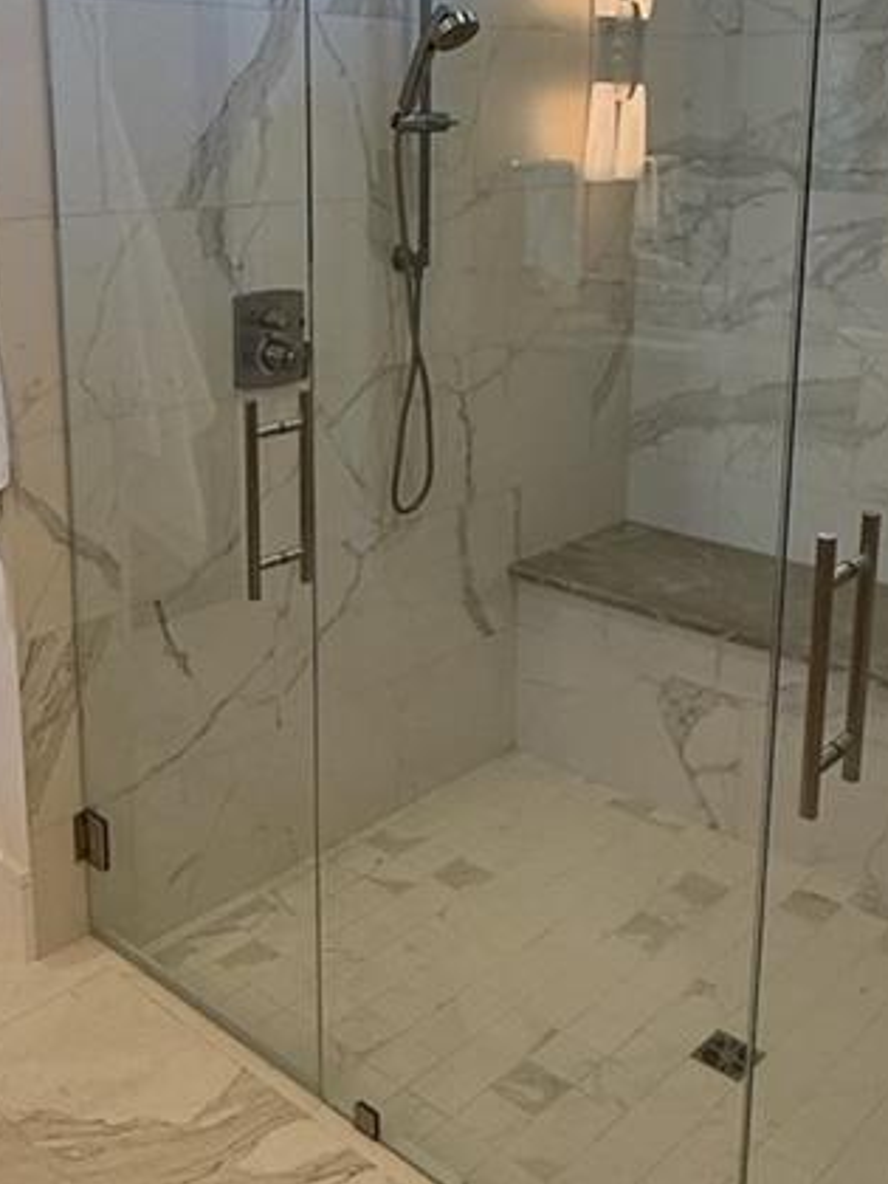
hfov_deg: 36.0
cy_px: 397
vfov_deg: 46.1
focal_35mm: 40
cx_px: 437
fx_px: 1368
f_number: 2.2
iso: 200
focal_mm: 2.22
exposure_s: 1/120
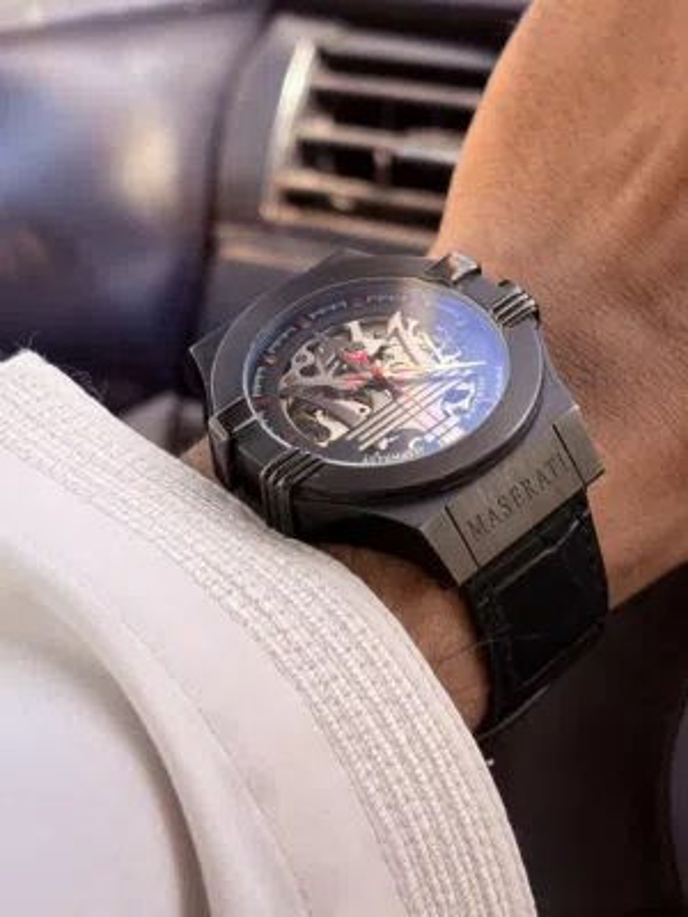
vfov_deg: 36.8
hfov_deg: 28.0
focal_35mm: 52
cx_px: 344
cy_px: 458
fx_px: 1378
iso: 32
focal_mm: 5.96
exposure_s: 1/192
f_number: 1.6
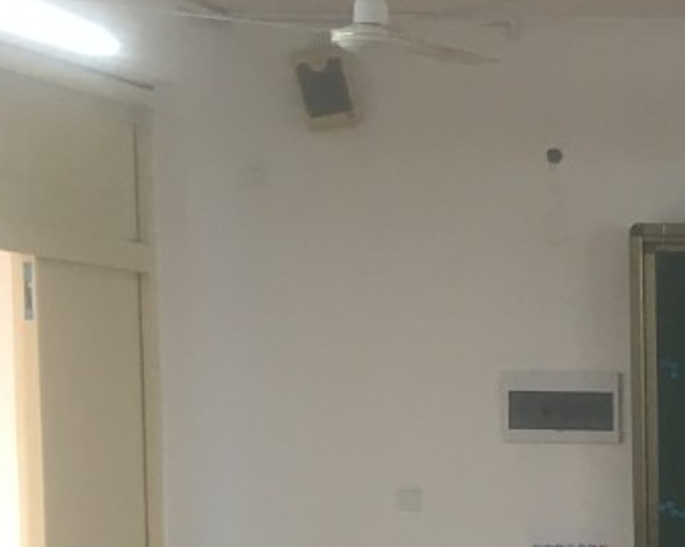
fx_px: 2715
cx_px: 1273
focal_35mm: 134
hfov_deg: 12.9
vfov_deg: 11.3
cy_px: 687
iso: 64
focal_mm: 4.15
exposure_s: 1/33
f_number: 2.2
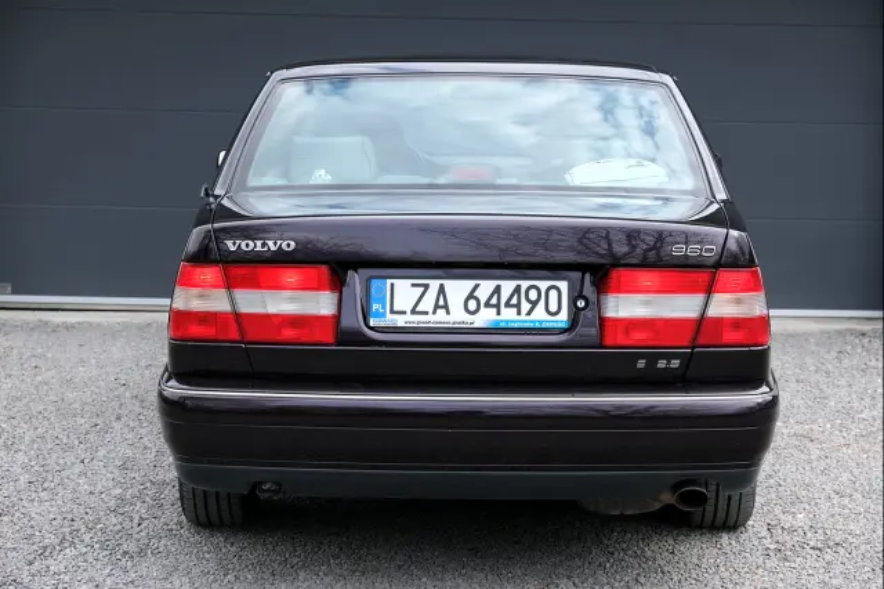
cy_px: 294
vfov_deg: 16.4
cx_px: 442
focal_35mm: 83
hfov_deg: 24.5
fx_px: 2037
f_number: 5.6
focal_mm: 55
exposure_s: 1/280
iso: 320
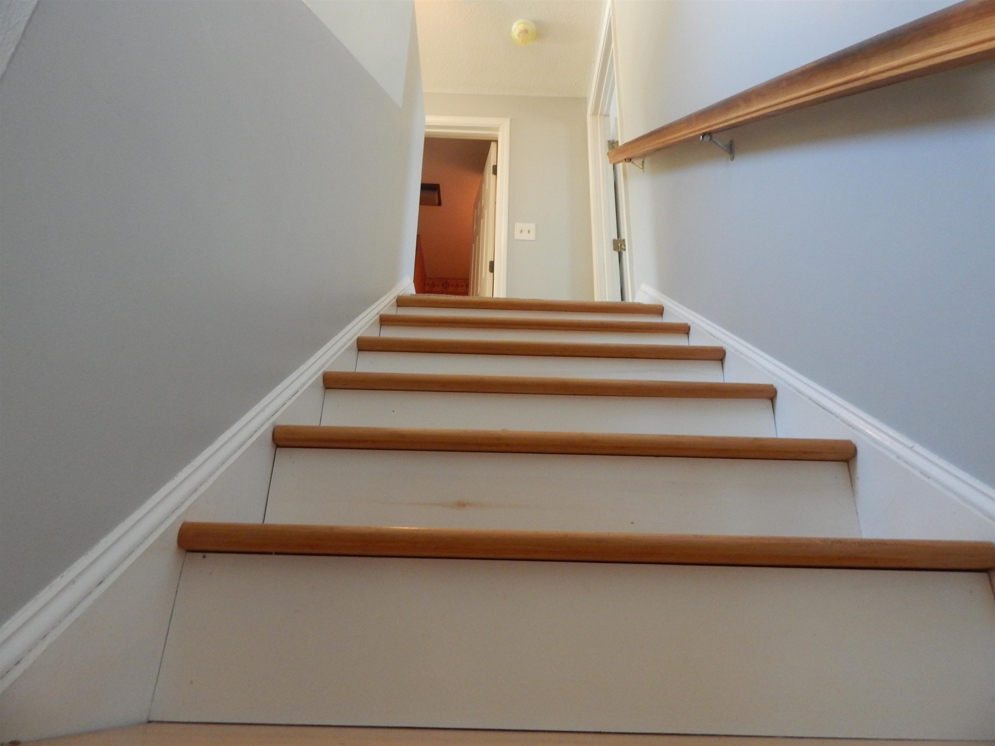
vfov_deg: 61.1
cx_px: 498
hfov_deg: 76.4
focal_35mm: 22
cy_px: 373
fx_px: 632
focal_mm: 4
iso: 320
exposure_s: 1/30
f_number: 3
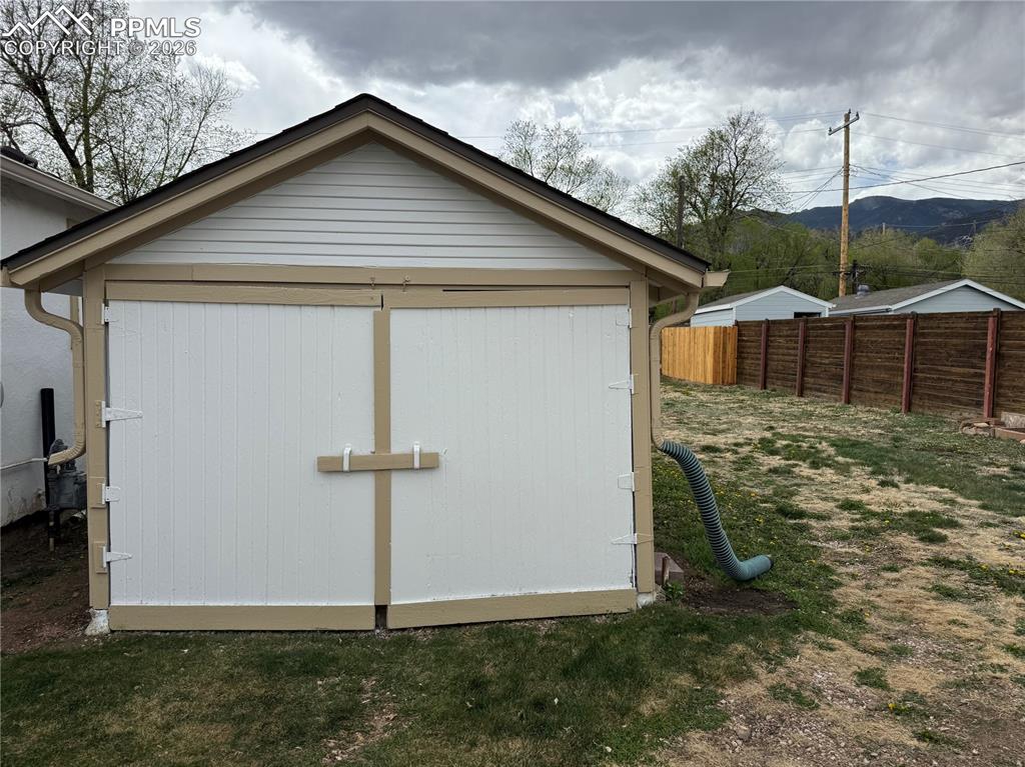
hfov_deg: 71.6
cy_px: 384
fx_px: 710
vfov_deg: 56.8
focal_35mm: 24
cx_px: 512
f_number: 1.78
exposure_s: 1/2604
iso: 80
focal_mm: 6.76
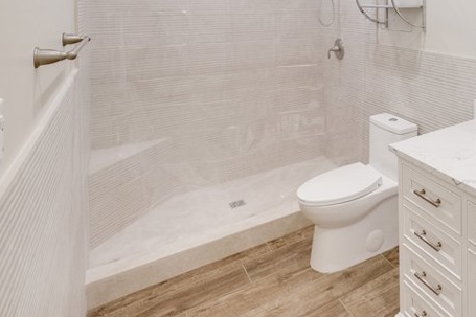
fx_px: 357
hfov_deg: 57.4
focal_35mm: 27
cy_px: 22
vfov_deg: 43.1
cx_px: 433
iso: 1250
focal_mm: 12
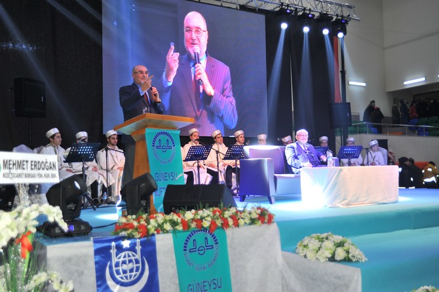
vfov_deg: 35.0
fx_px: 463
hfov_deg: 50.7
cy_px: 146
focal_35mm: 38
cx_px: 220
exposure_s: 1/125
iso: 320
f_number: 2.8
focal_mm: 38
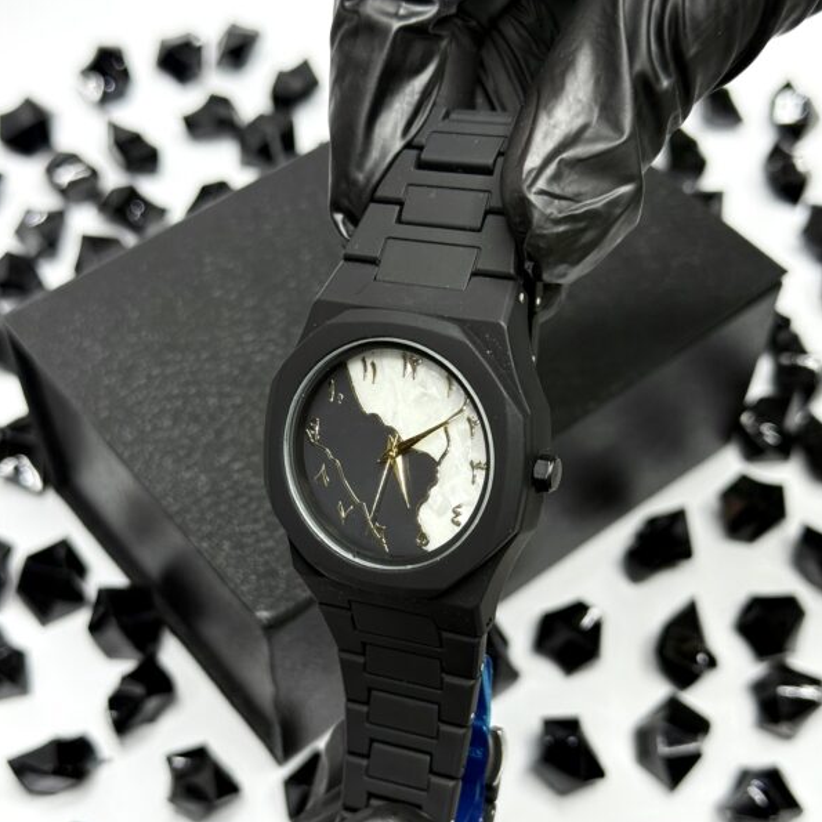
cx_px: 410
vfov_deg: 30.0
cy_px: 481
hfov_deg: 30.0
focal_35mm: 57
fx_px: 1531
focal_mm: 6.76
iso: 100
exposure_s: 1/50
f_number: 1.78
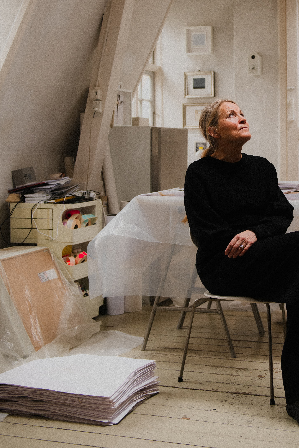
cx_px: 244
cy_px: 138
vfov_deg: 34.1
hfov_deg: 23.0
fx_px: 723
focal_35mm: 58
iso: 250
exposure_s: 1/125
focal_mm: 35
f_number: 3.2
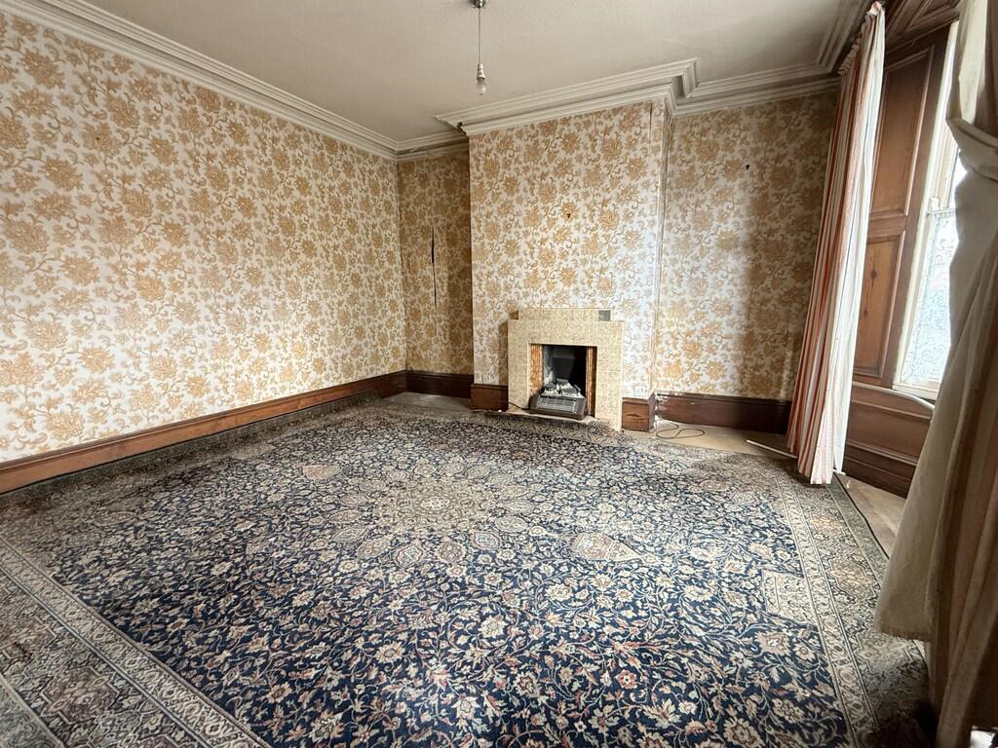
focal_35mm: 14
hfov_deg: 102.1
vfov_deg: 85.7
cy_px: 374
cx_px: 499
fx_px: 404
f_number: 2.2
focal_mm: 2.22
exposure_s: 1/60
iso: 400
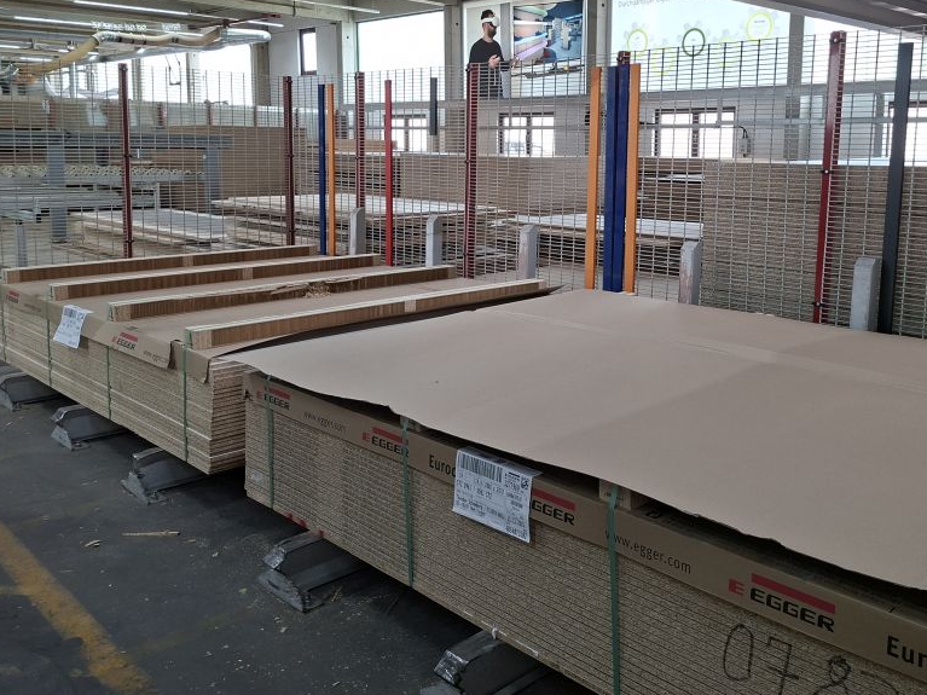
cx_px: 570
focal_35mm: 32
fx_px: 857
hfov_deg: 56.3
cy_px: 245
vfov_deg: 43.7
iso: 50
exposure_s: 1/100
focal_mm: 5.54
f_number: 1.8
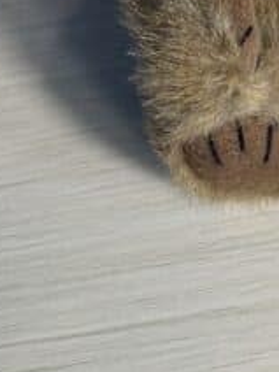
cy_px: 56
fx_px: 1247
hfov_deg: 11.3
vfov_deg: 16.8
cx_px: 591
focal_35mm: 116
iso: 50
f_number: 1.78
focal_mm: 6.76
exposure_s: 1/124
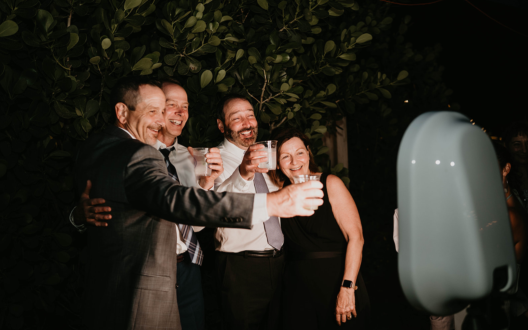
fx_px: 518
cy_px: 166
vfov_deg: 35.3
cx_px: 265
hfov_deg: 54.0
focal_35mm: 36
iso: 320
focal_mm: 35
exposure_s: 1/100
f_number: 2
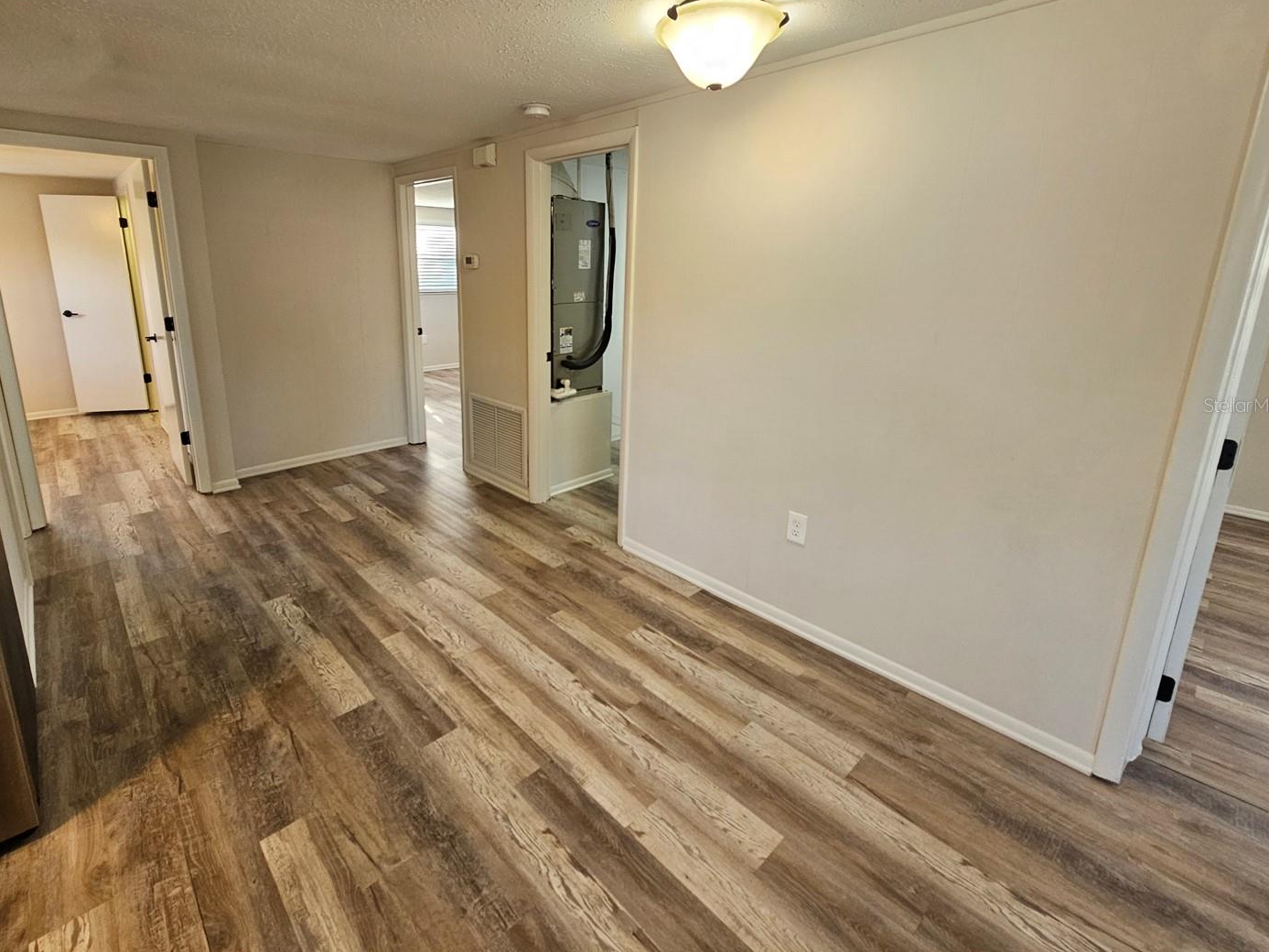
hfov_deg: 97.7
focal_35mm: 15
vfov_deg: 81.2
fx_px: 550
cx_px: 558
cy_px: 405
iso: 200
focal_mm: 2.2
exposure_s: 1/60
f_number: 2.2
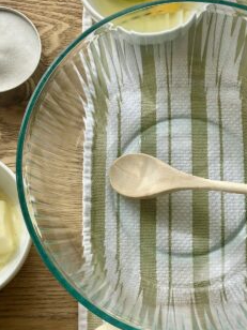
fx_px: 742
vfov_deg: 25.0
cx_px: 130
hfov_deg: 18.9
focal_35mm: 78
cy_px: 153
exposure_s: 1/1133
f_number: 1.78
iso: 80
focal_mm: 6.86
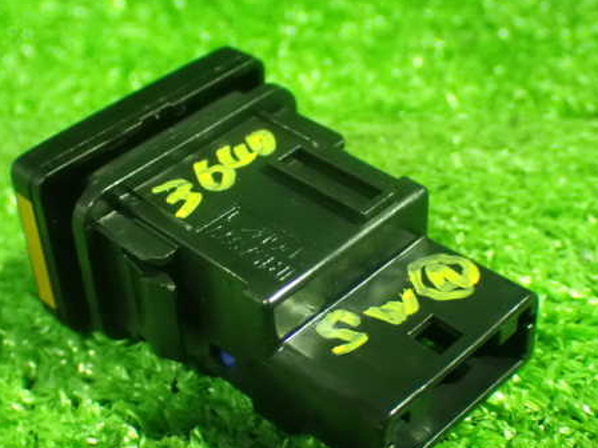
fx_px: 1157
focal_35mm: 67
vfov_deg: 21.9
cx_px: 290
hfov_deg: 29.0
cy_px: 251
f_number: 3.2
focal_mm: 9.01
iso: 1600
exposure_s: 1/15
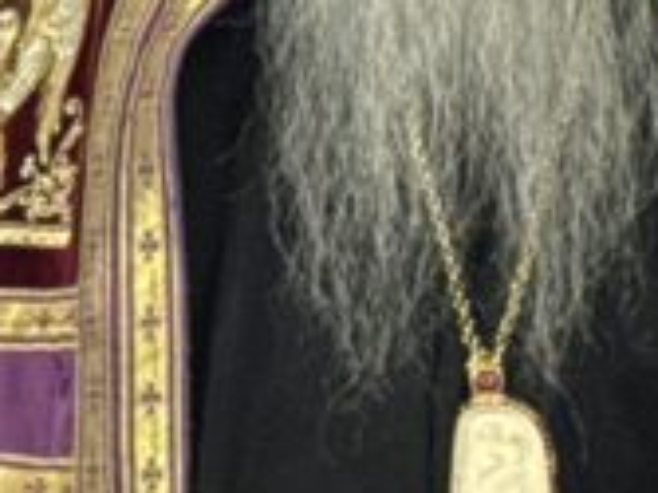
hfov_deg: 6.7
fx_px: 5585
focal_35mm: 294
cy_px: -95
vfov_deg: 5.0
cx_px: 142
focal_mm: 6.76
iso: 160
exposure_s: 1/50
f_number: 1.78
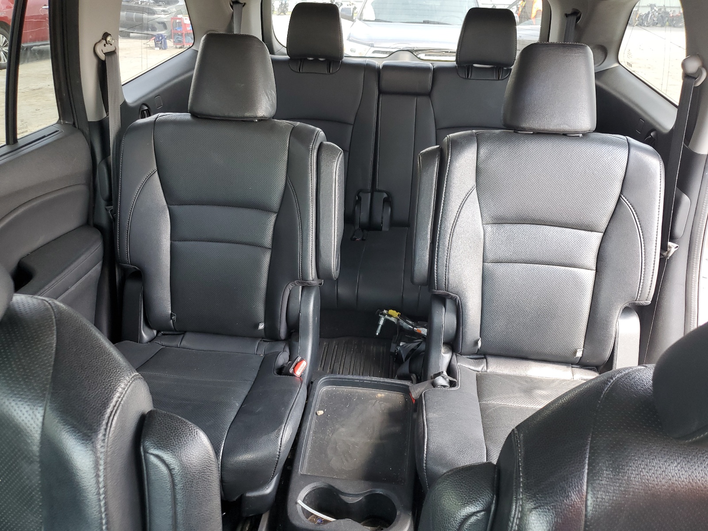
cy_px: 266
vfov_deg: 53.1
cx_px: 354
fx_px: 532
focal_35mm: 26
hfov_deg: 67.3
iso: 57
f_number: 1.5
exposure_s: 1/60.2
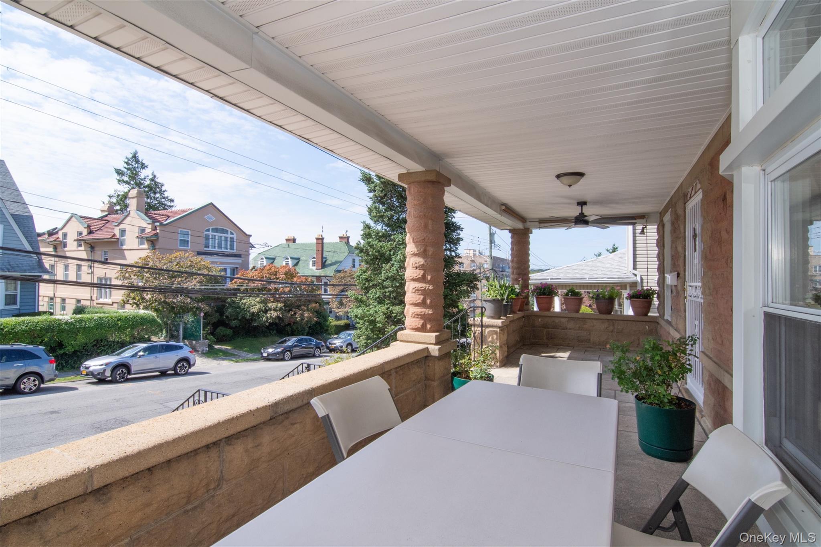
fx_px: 376
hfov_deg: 95.0
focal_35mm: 16
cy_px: 274
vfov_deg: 72.0
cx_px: 410
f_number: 14
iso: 500
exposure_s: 1/250
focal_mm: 11
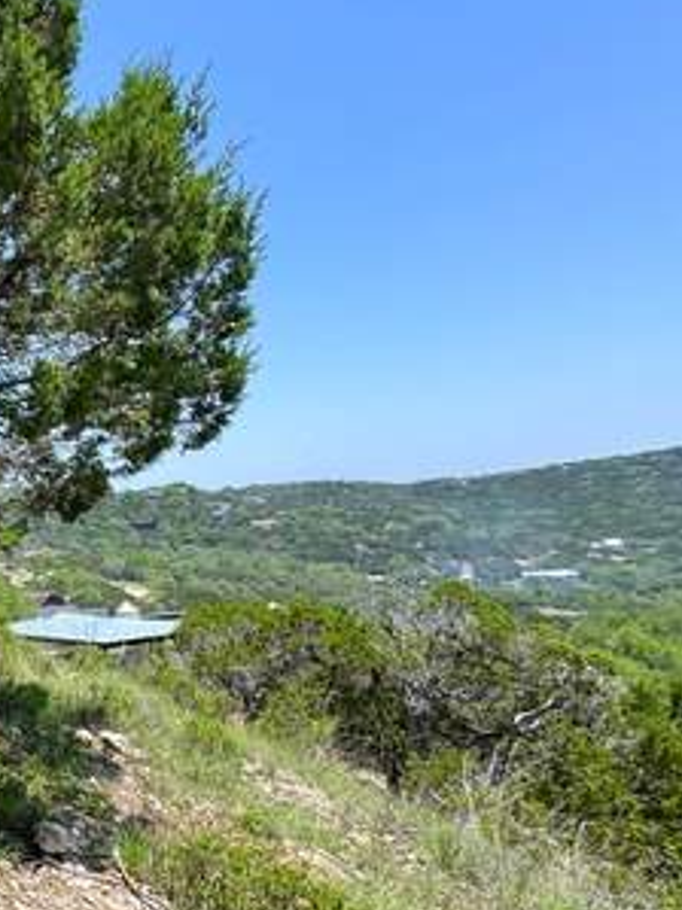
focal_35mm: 30
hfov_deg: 34.3
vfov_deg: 60.0
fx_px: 789
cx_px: -192
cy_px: 457
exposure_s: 1/409
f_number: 2.2
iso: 40
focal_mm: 2.22
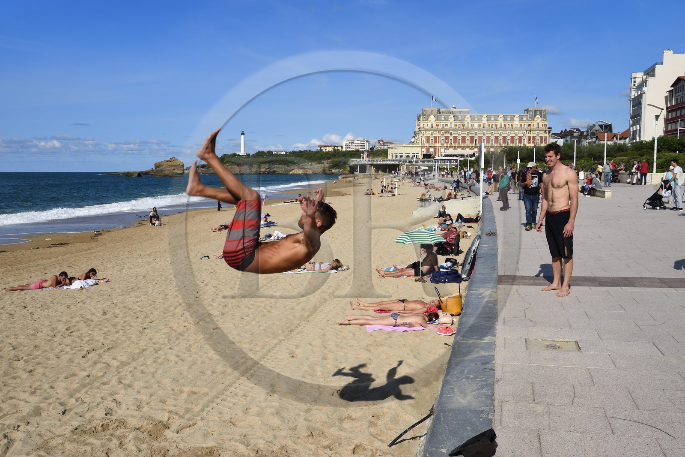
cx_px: 342
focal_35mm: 32
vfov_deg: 41.1
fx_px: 609
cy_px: 228
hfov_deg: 58.7
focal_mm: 32
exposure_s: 1/500
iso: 200
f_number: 13
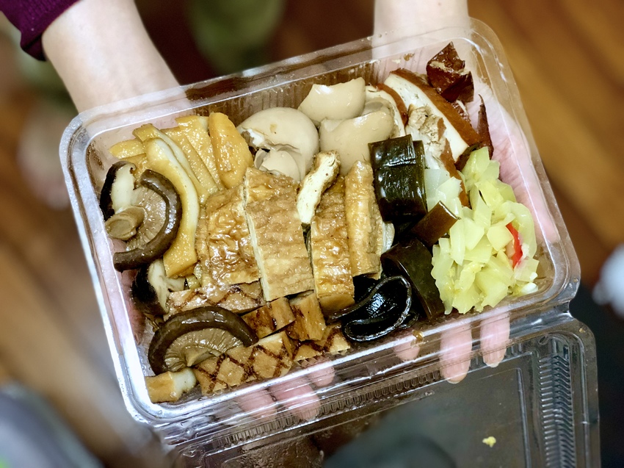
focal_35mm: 57
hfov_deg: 33.8
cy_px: 234
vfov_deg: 25.6
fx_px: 1027
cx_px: 312
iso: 500
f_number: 2.8
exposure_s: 1/60
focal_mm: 6.6
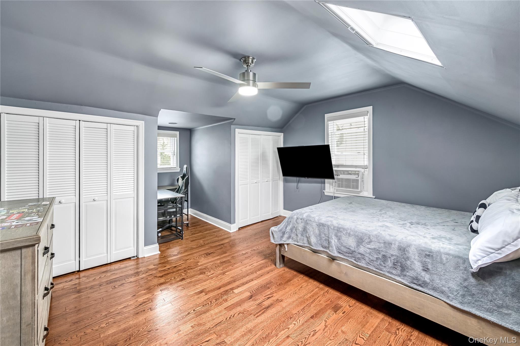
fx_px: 202
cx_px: 260
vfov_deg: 81.2
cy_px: 173
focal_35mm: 14
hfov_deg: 104.3
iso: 320
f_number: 9
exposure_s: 1/1.67
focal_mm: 14
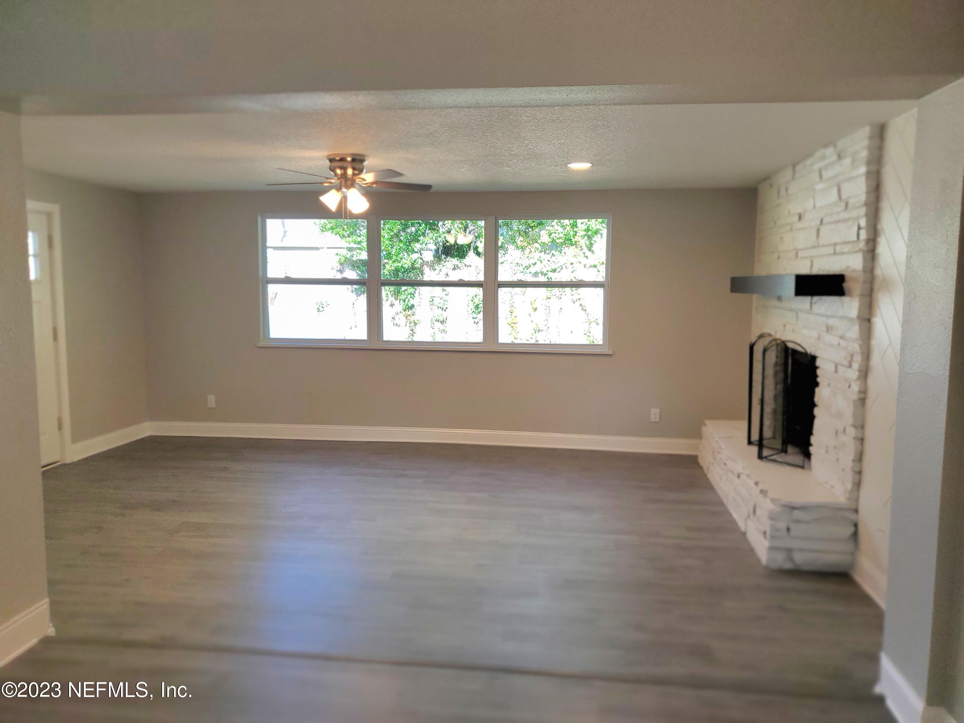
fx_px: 724
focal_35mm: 26
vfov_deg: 53.1
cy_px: 362
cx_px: 482
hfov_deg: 67.3
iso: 50
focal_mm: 4.3
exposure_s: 1/137
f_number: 1.5
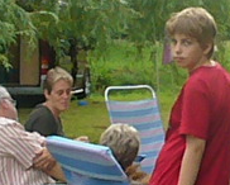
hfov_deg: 14.6
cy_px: 90
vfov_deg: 12.2
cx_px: 283
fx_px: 865
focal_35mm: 127
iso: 800
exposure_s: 1/500
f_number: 5.6
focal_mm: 6.1
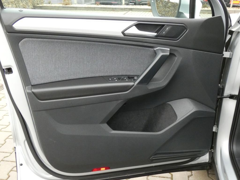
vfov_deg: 37.7
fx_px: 263
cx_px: 120
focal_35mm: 38
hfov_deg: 49.0
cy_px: 90
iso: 800
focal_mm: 6.8
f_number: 5.6
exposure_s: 1/80
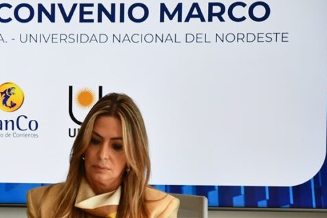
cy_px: 186
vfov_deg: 5.3
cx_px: -11
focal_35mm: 258
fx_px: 2345
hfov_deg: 7.9
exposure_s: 1/125
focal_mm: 80
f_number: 5.3
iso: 800
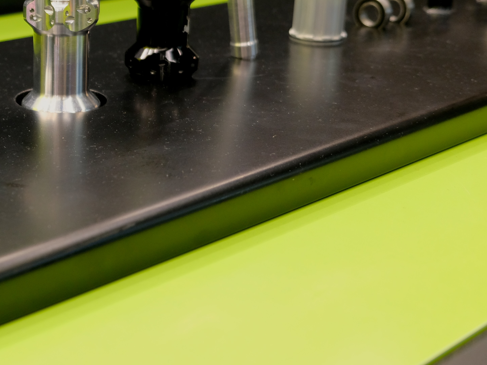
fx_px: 900
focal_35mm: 64
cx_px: -8
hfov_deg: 28.3
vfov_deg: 22.8
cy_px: 101
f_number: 3.2
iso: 800
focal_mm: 21.4
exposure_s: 1/56
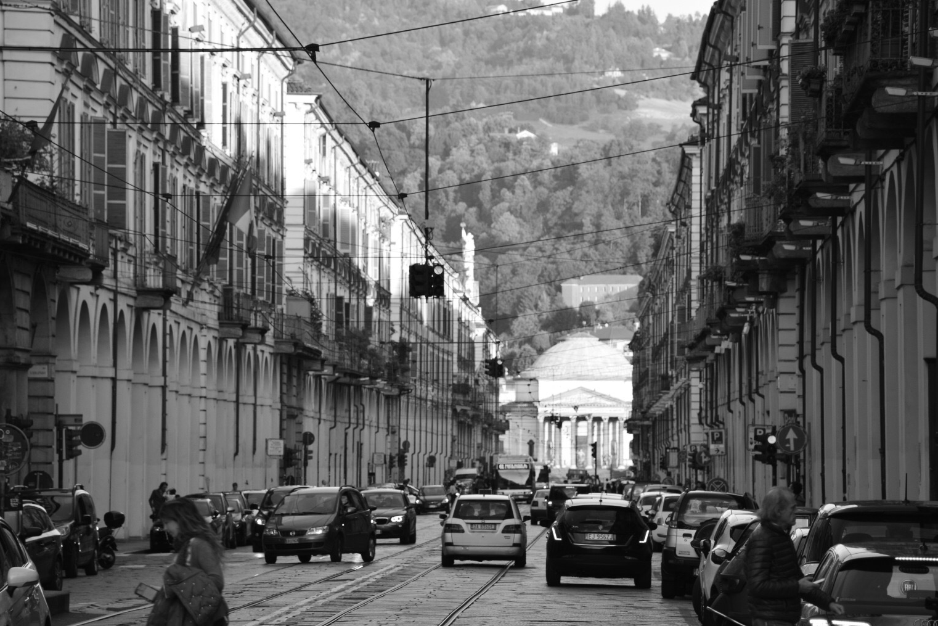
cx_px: 488
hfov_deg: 10.3
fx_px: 5199
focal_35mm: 200
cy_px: 326
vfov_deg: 6.9
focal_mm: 125
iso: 200
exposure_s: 1/160
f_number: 6.3
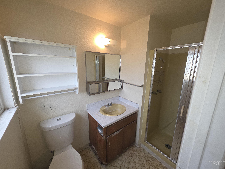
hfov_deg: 106.2
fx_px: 84
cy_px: 84
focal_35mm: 13
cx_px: 112
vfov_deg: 89.9
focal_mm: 2.2
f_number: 1.9
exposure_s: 1/60
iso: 80
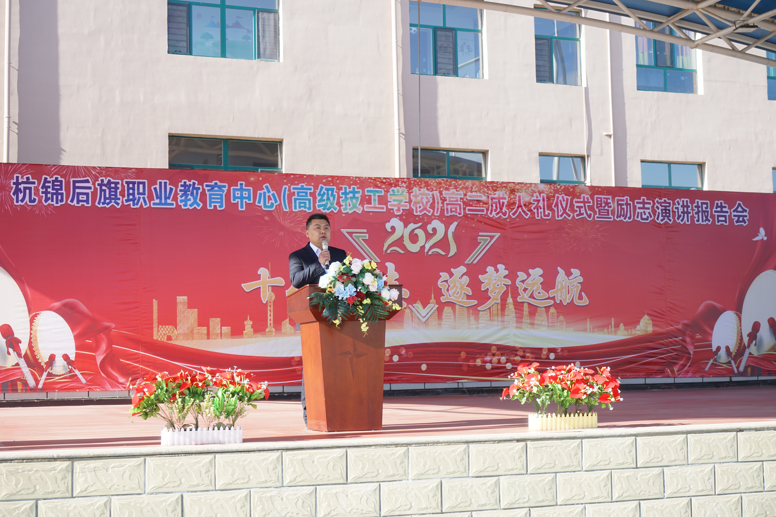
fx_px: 1272
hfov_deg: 33.9
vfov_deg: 23.0
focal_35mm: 59
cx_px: 388
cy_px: 258
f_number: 6.3
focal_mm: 59
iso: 100
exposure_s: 1/80
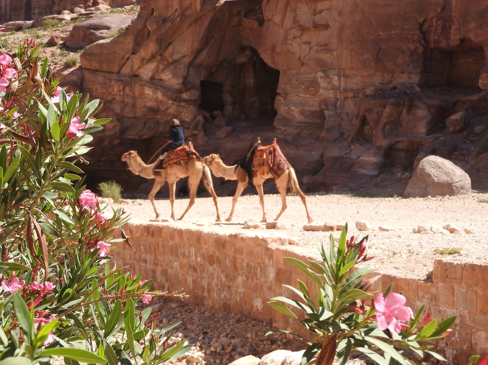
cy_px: 191
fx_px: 1480
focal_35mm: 105
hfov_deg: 18.7
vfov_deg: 14.1
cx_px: 226
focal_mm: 17
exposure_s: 1/400
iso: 100
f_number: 4.8
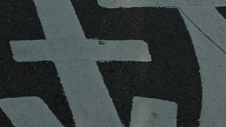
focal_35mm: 169
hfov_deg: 12.7
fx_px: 1013
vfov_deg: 7.1
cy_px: -48
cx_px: 61
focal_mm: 26
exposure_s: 1/1000
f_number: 2.8
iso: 100
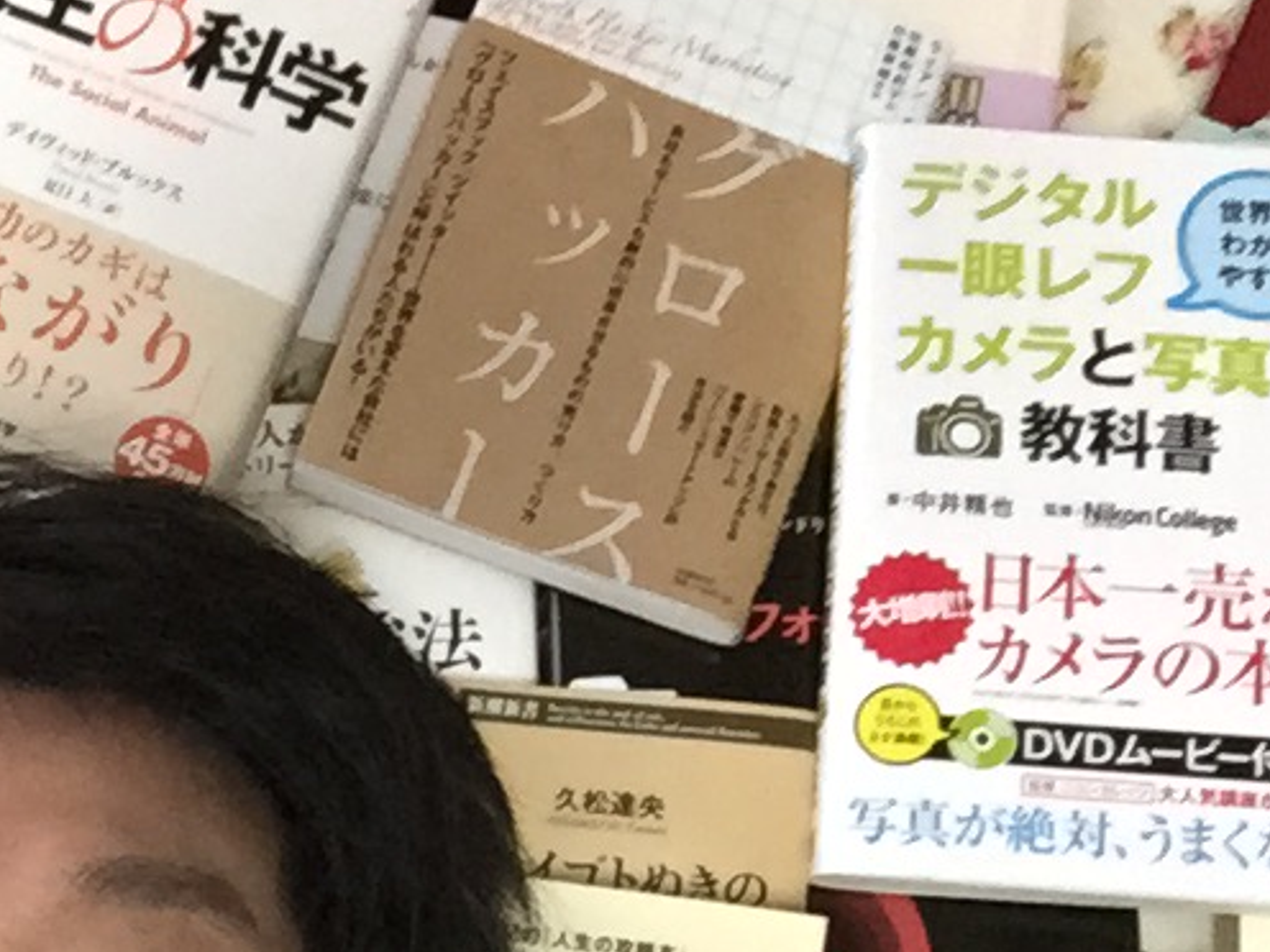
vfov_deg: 17.4
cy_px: 1190
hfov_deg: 23.0
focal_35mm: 80
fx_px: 2935
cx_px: -128
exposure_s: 1/30
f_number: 2.2
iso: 250
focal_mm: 2.65
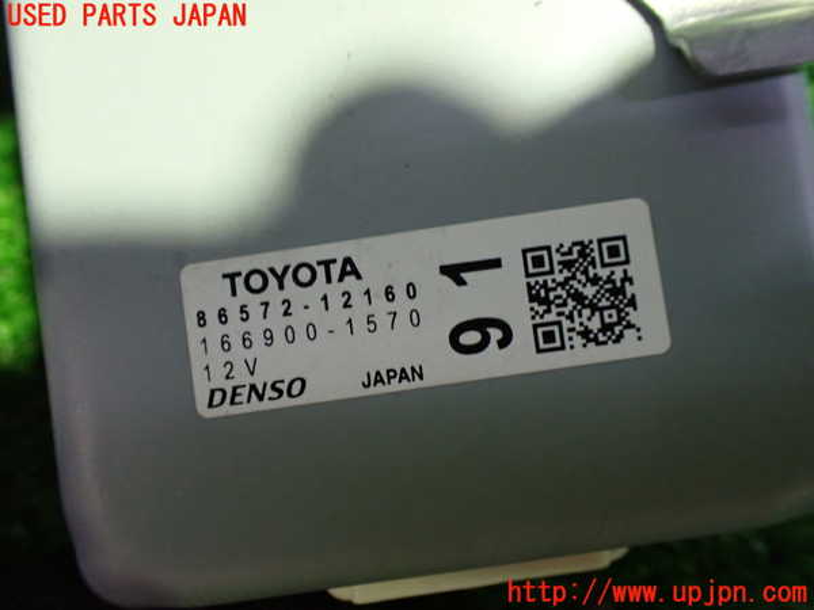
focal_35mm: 30
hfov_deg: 60.0
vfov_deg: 46.8
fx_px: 705
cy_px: 305
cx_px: 407
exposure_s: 1/50
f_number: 2.3
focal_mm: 5.4
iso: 800
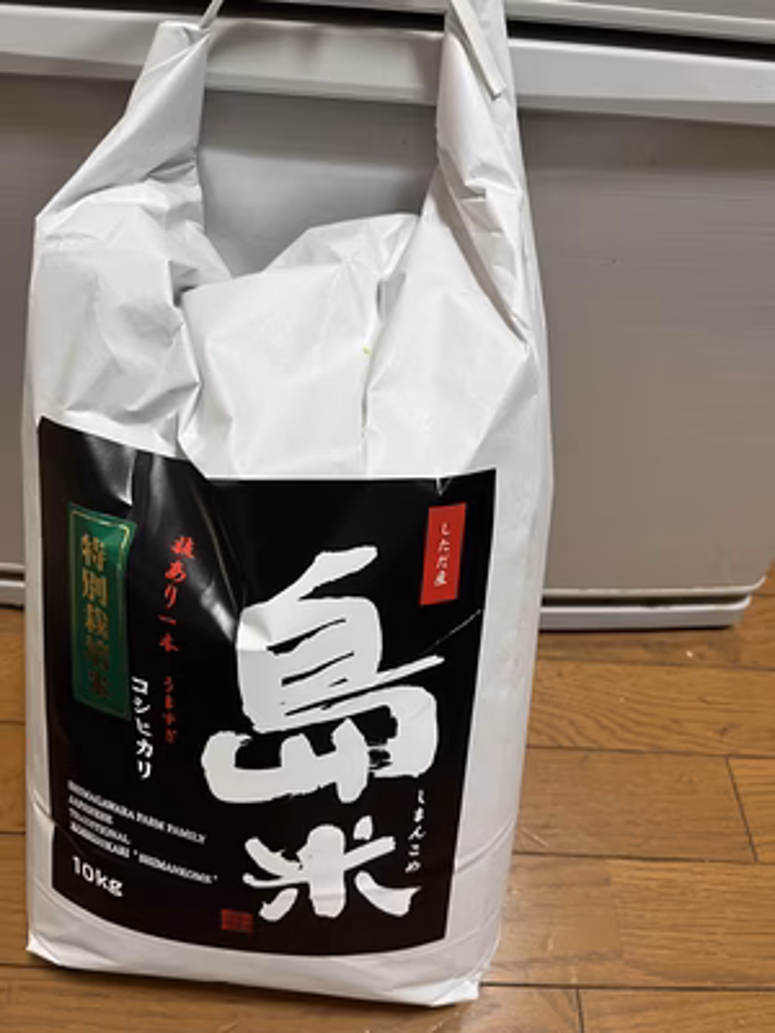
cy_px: 516
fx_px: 776
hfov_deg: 53.1
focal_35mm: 26
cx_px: 388
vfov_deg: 67.3
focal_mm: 5.1
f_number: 1.6
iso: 125
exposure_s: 1/60
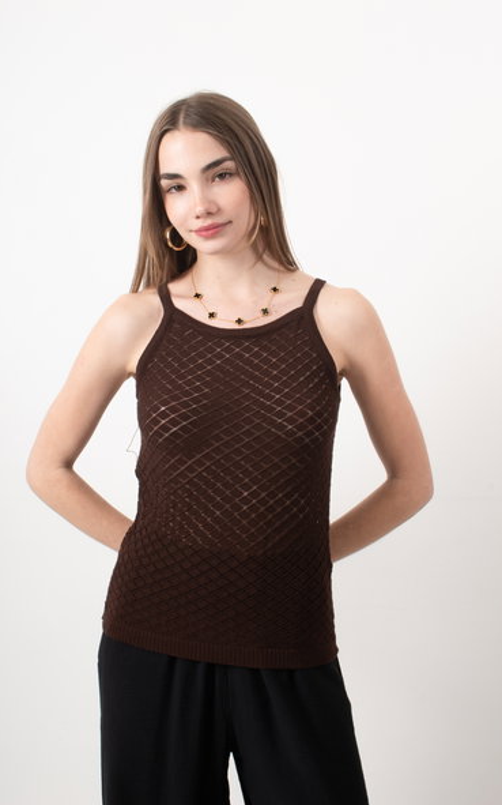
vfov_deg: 34.6
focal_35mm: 59
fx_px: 1292
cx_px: 244
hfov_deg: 22.0
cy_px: 398
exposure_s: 1/160
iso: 100
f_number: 18
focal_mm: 38
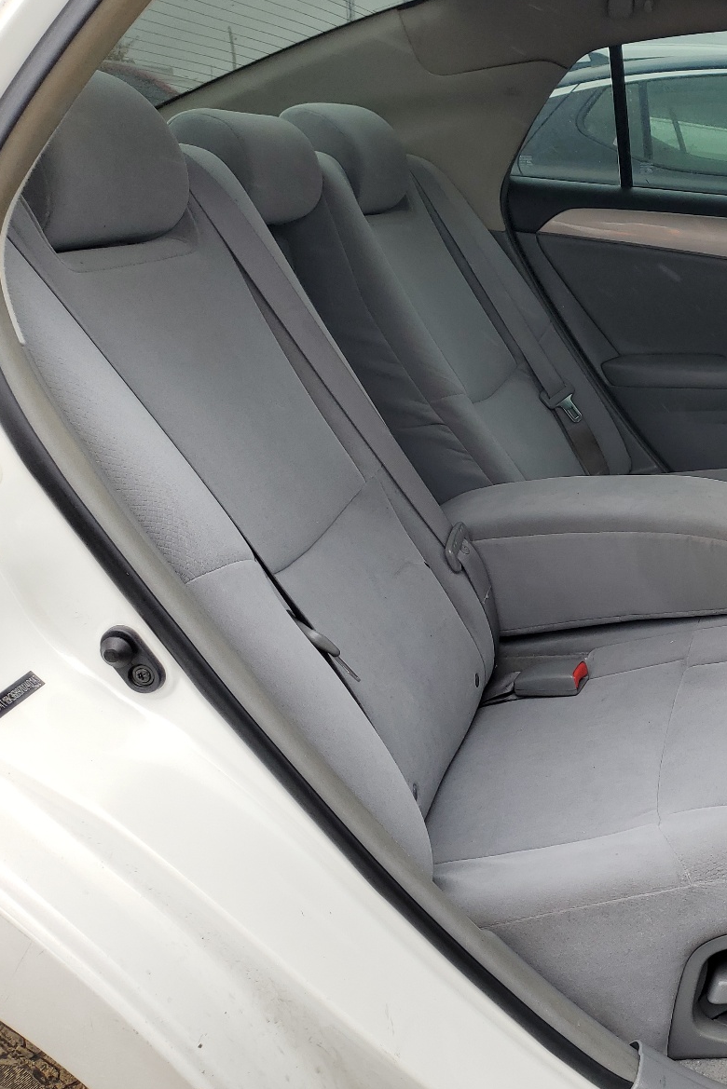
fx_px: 1120
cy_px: 533
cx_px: 706
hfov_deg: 33.3
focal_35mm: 37
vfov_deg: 51.9
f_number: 1.5
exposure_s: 1/345
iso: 50
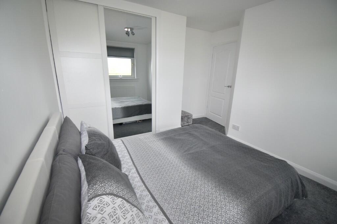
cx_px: 168
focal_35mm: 15
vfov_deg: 77.3
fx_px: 140
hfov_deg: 100.4
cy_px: 112
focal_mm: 10
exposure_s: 1/160
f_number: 4.5
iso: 800
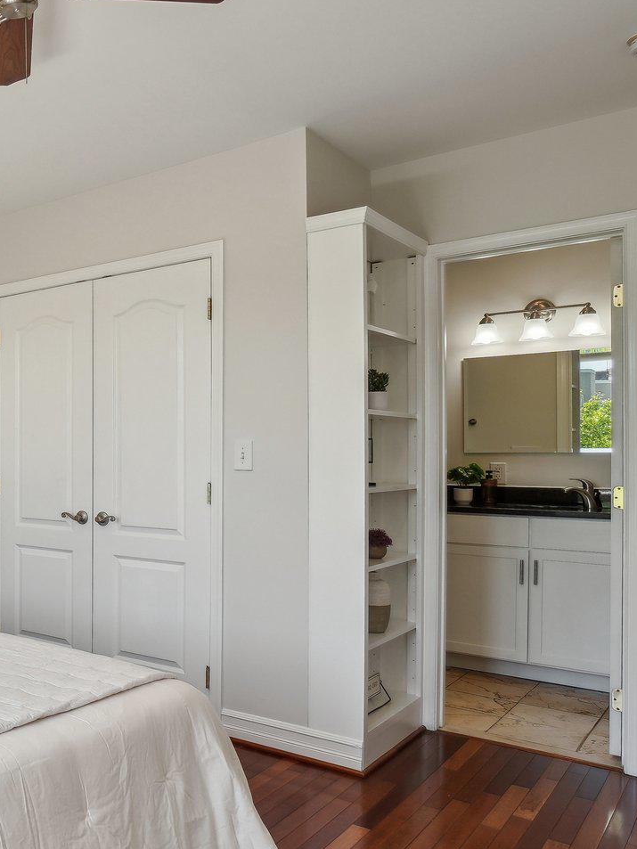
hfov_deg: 36.6
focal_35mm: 31
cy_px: 474
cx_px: -102
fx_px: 760
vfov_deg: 58.2
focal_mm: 10
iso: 100
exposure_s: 1/50
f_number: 7.1
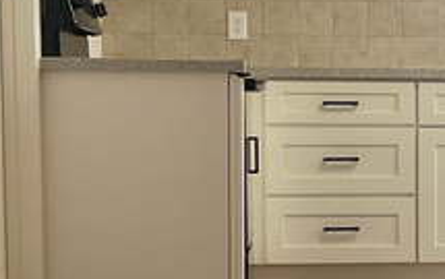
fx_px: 1591
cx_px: 555
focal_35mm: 131
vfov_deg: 10.0
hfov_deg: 15.3
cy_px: 184
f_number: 1.6
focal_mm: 5.1
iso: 160
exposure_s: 1/60
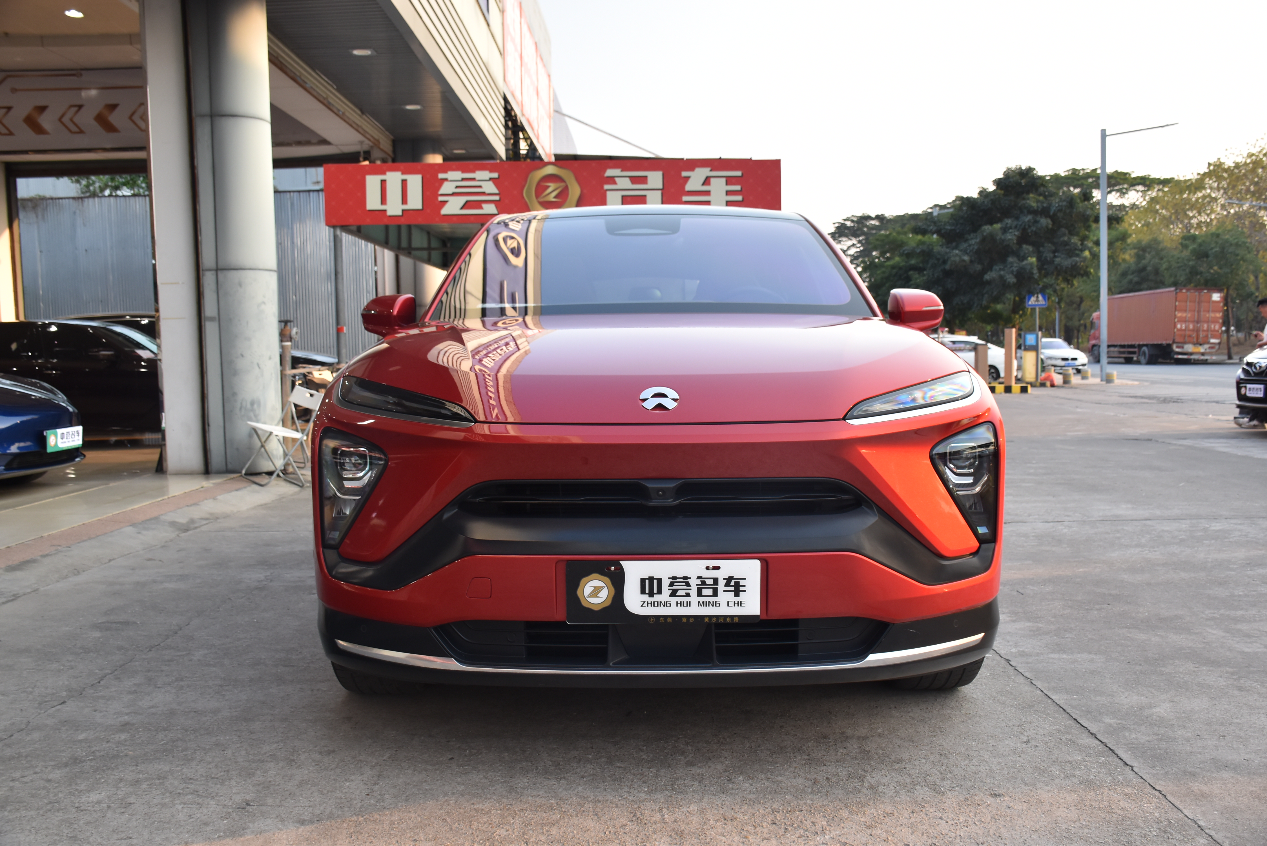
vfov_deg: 40.0
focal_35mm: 33
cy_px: 423
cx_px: 634
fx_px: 1162
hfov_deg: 57.2
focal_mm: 22
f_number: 5.6
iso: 400
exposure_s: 1/125
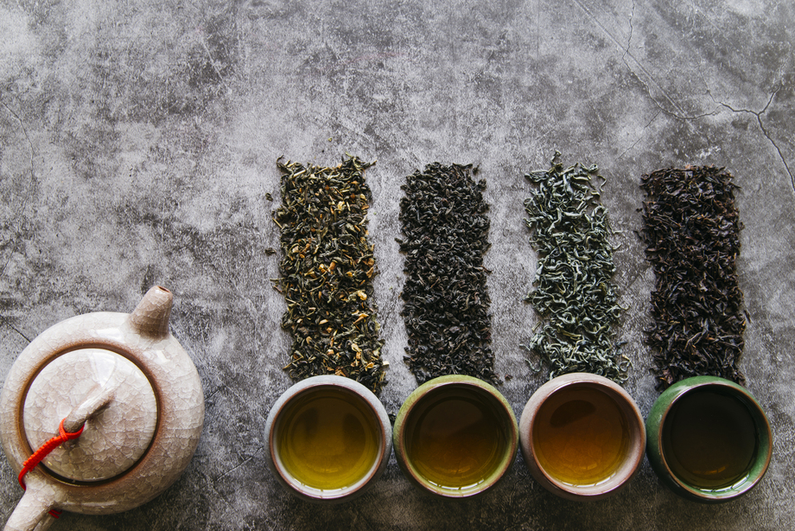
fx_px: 839
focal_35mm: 38
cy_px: 266
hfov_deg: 50.7
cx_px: 398
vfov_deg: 35.1
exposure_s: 1/5
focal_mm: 38
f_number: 9
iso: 100
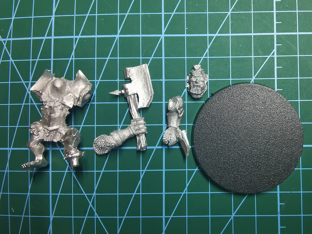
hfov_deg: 67.3
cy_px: 117
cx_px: 156
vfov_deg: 53.1
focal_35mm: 26
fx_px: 234
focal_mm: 2.26
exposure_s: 1/20
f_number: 2.2
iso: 400
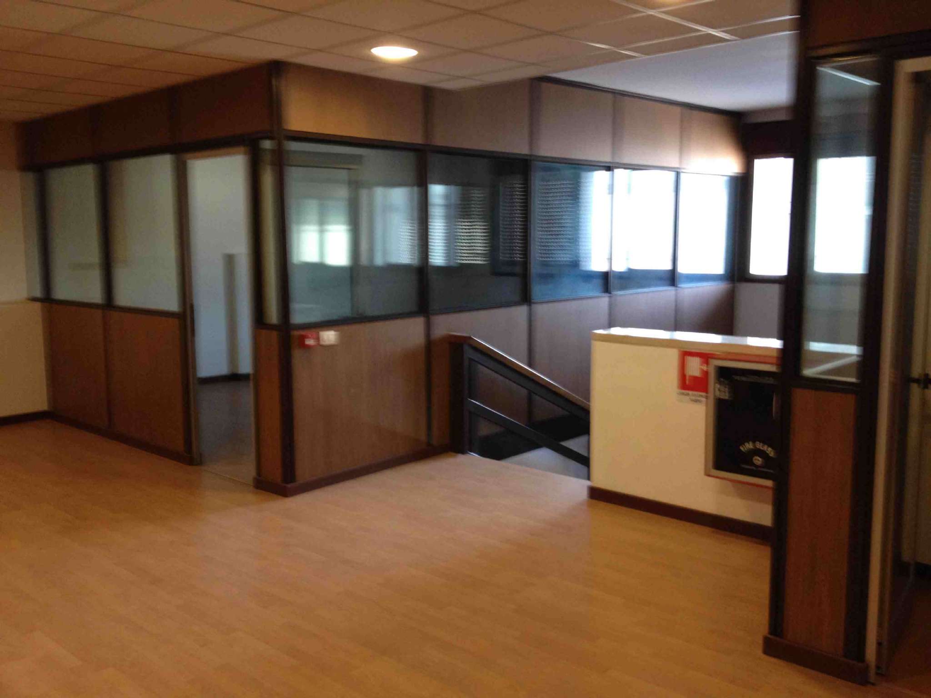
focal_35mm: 35
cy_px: 349
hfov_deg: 52.6
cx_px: 466
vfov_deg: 40.7
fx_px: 941
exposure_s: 1/20
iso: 125
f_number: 2.4
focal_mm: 4.28
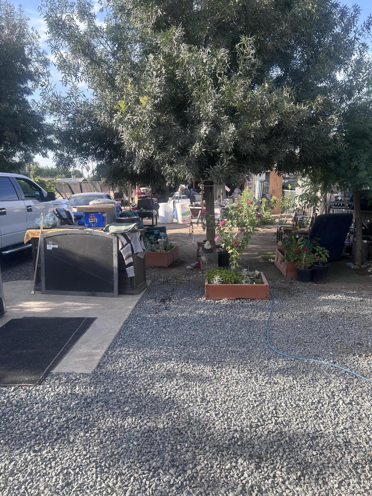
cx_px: 186
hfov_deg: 53.1
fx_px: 373
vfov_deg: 67.3
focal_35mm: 26
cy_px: 248
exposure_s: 1/786
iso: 50
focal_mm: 5.7
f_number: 1.5
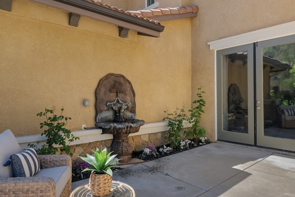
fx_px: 180
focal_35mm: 22
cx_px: 123
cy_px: 106
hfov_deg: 78.0
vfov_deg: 57.1
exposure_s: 1/60
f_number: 9
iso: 200
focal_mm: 14
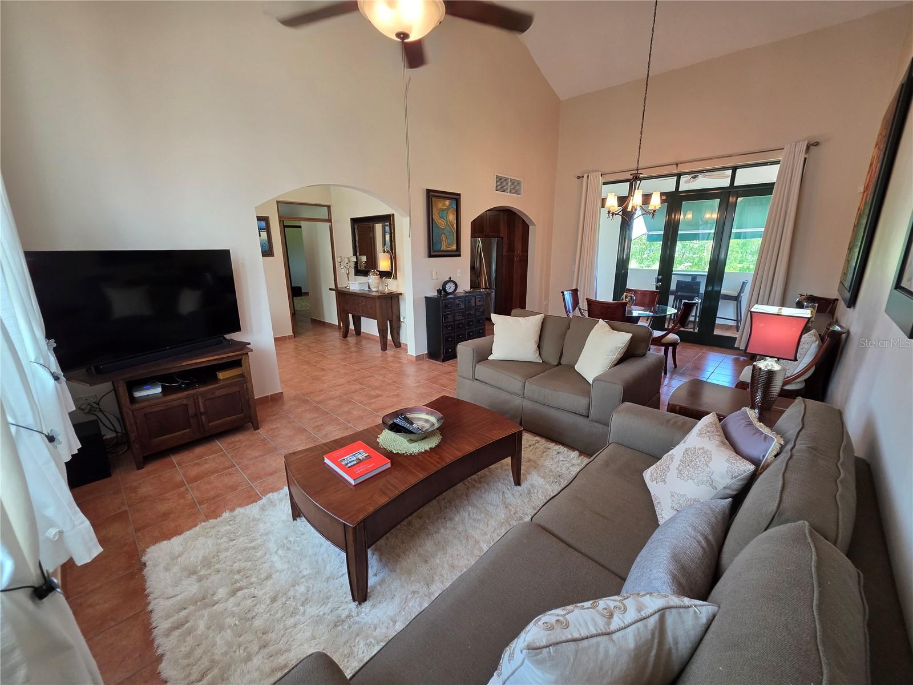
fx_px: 343
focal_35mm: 13
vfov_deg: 89.9
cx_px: 456
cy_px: 342
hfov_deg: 106.2
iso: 200
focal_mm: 2.2
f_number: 1.9
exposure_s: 1/120
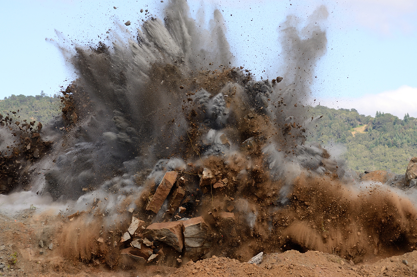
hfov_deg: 9.5
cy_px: 138
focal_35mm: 218
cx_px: 208
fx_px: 2514
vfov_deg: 6.3
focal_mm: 145
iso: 200
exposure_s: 1/1600
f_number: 4
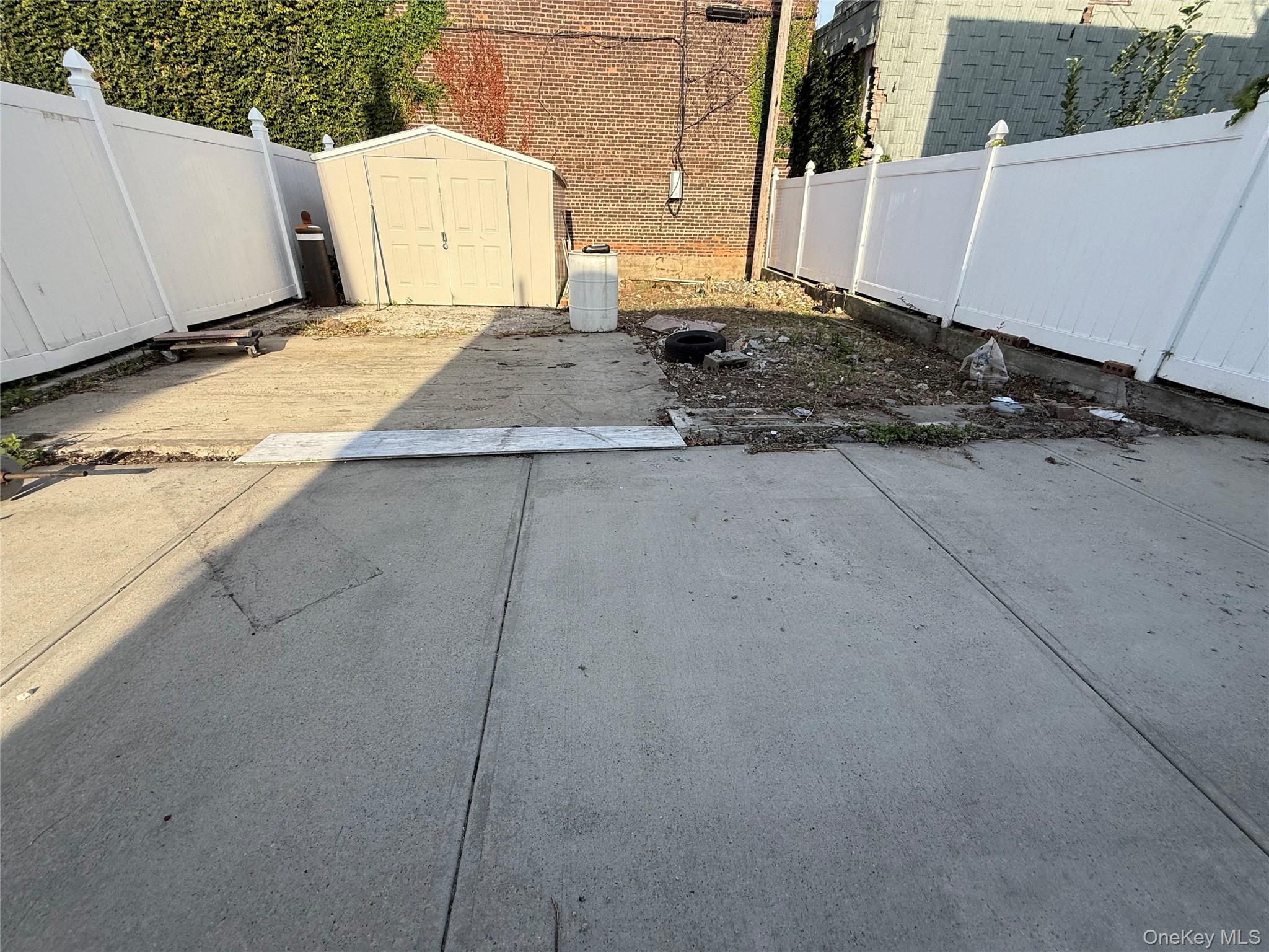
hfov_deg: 102.1
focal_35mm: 14
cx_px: 634
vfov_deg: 85.7
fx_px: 513
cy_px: 476
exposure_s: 1/830
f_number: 2.2
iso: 50
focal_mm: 2.22
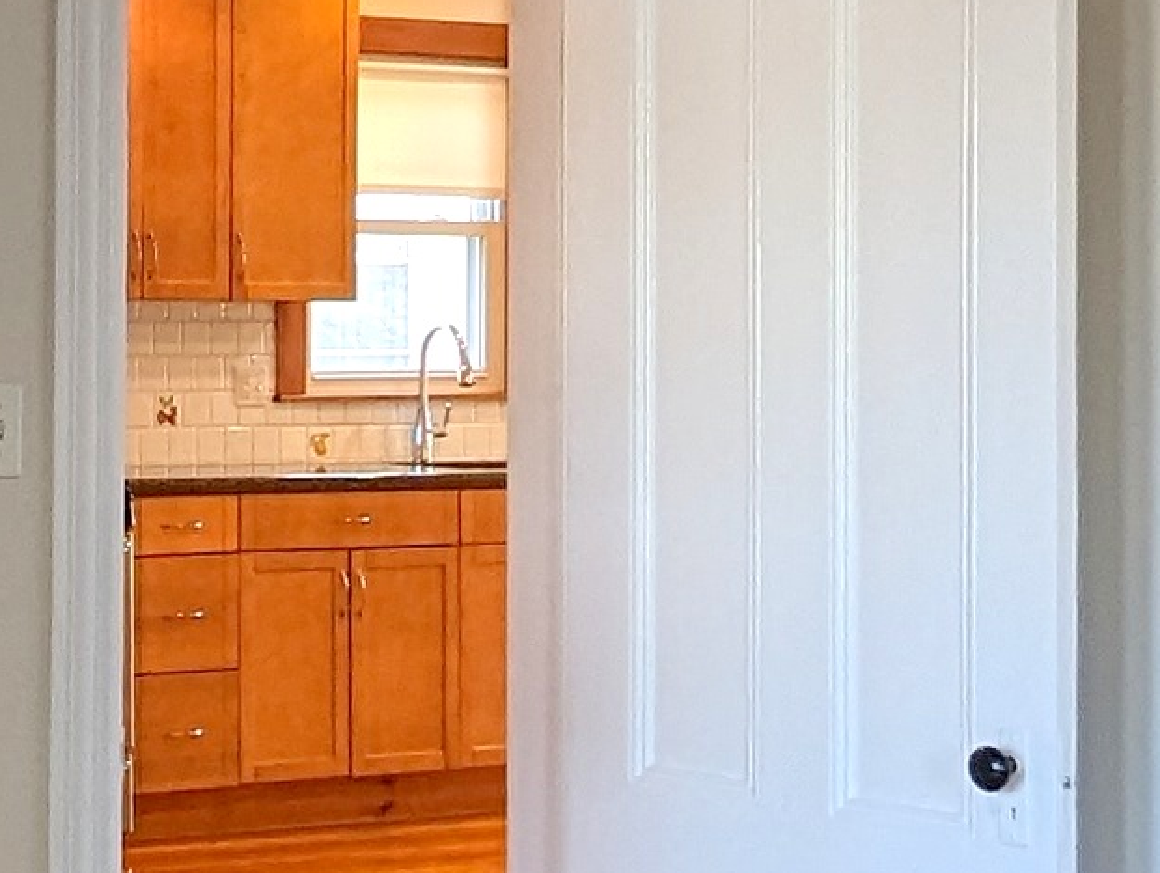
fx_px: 3523
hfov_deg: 17.5
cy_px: 244
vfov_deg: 14.1
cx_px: -352
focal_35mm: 105
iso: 77
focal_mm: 2.35
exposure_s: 1/40
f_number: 2.2
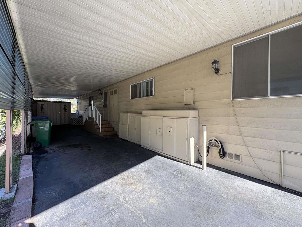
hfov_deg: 102.1
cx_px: 151
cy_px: 114
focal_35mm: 14
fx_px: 122
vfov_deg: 85.7
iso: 64
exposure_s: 1/171
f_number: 2.2
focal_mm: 2.22
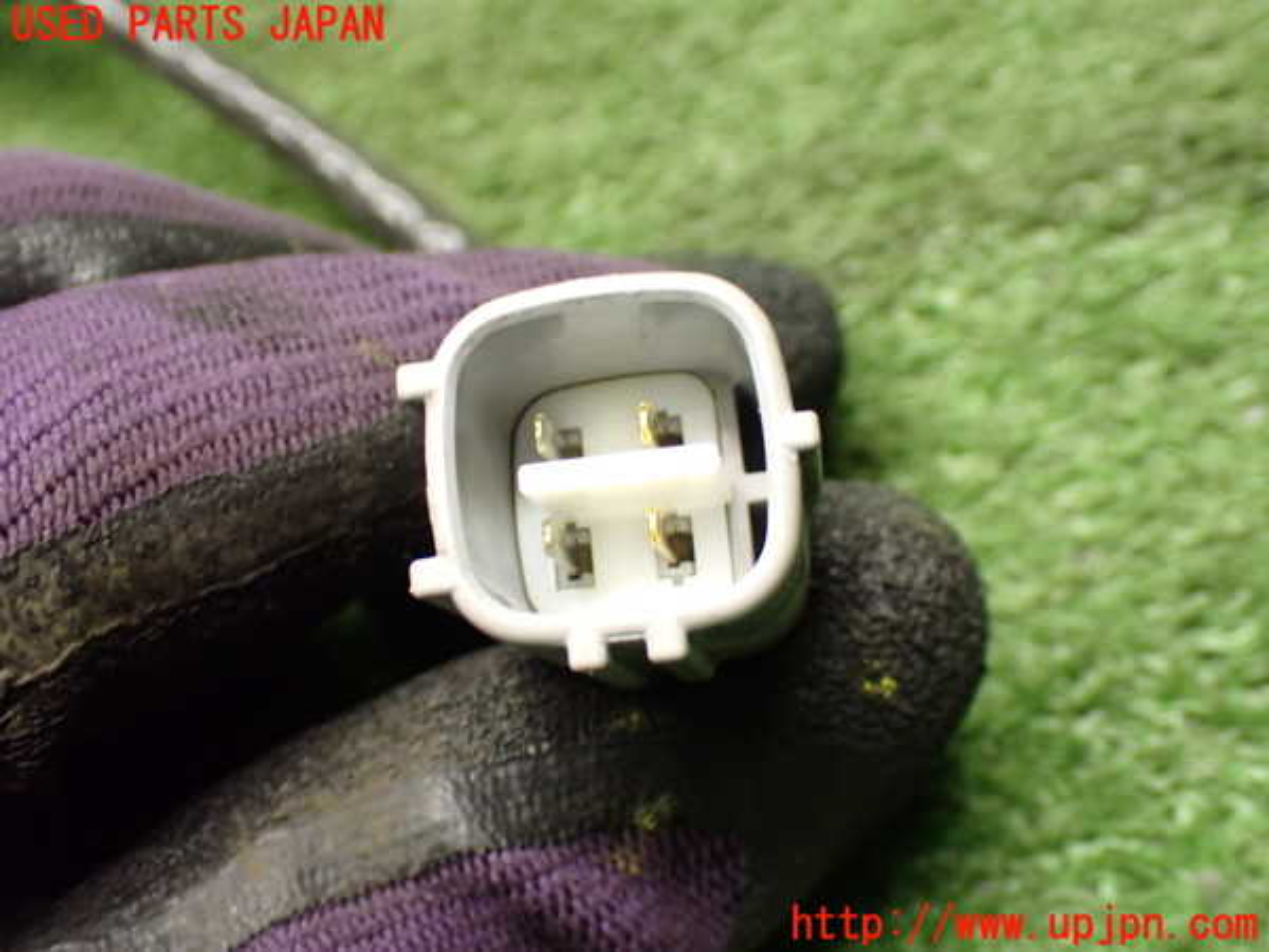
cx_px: 634
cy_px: 476
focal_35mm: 44
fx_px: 1613
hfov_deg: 42.9
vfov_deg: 32.9
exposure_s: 1/40
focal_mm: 7.84
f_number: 2.9
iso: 1000
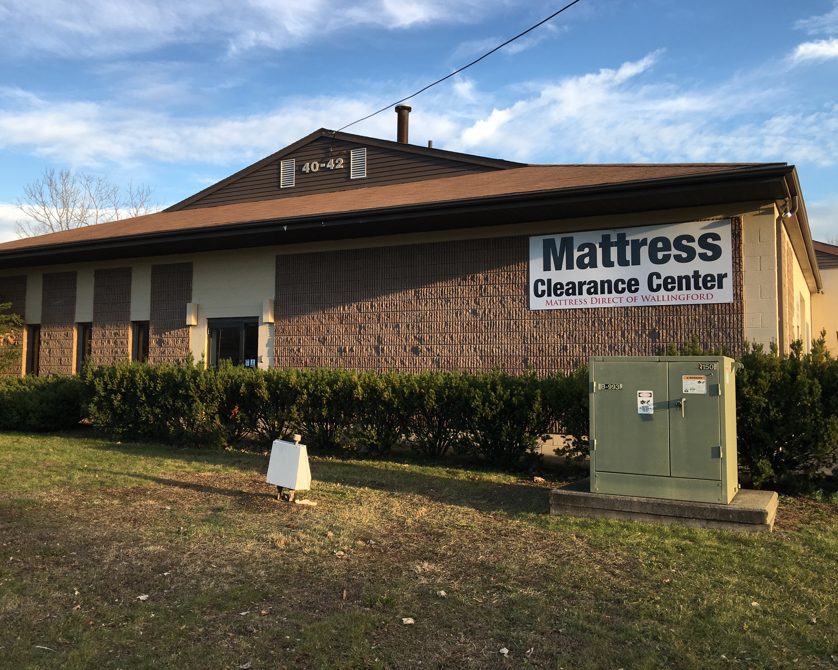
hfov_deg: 57.2
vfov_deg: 47.1
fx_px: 769
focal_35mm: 31
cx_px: 400
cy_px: 327
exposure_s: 1/513
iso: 25
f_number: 2.2
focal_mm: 4.15
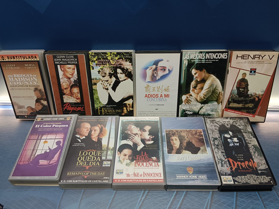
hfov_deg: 67.3
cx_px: 140
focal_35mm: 26
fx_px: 210
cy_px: 104
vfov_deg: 53.1
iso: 565
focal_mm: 3.96
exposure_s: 1/50
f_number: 1.8
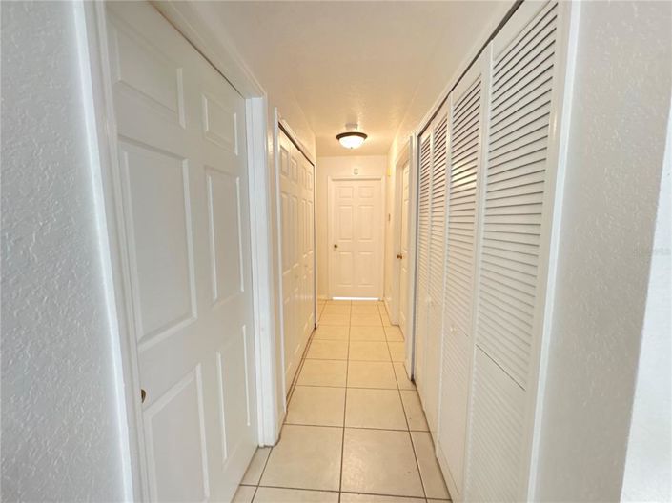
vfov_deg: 85.6
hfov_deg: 102.1
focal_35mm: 14
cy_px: 252
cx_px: 336
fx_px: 272
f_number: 2.2
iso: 800
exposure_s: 1/40
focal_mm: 2.22
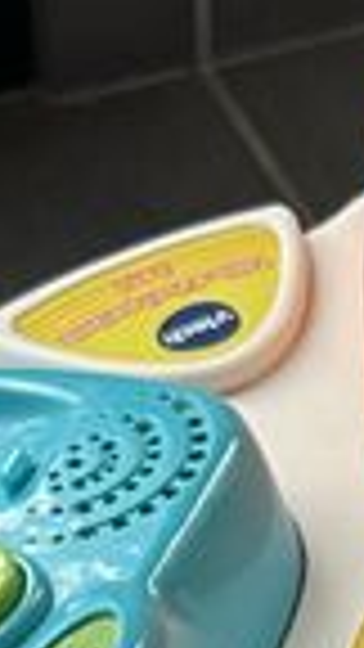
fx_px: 3106
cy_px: 1368
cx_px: 526
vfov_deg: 10.7
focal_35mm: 181
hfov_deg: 6.6
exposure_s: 1/50
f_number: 1.78
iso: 250
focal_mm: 6.86
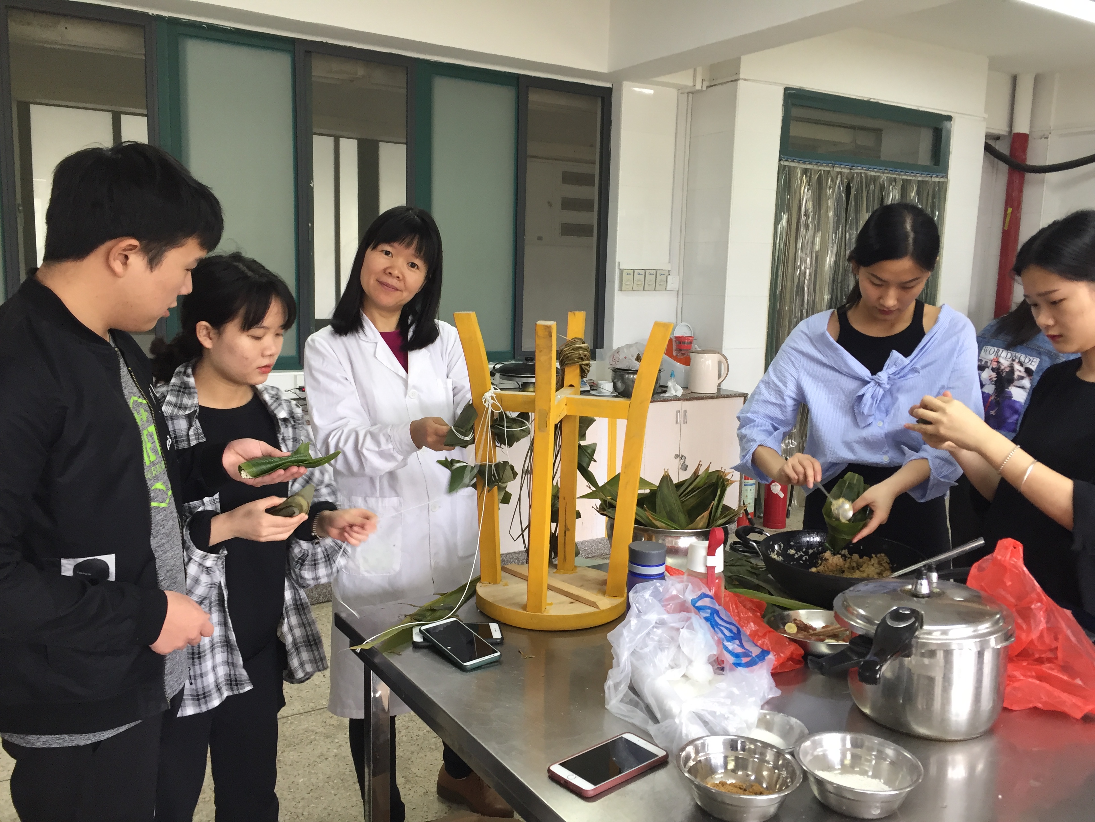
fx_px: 917
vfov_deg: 48.2
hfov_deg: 61.7
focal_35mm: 29
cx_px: 548
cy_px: 411
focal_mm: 4.15
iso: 80
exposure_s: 1/33
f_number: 2.2
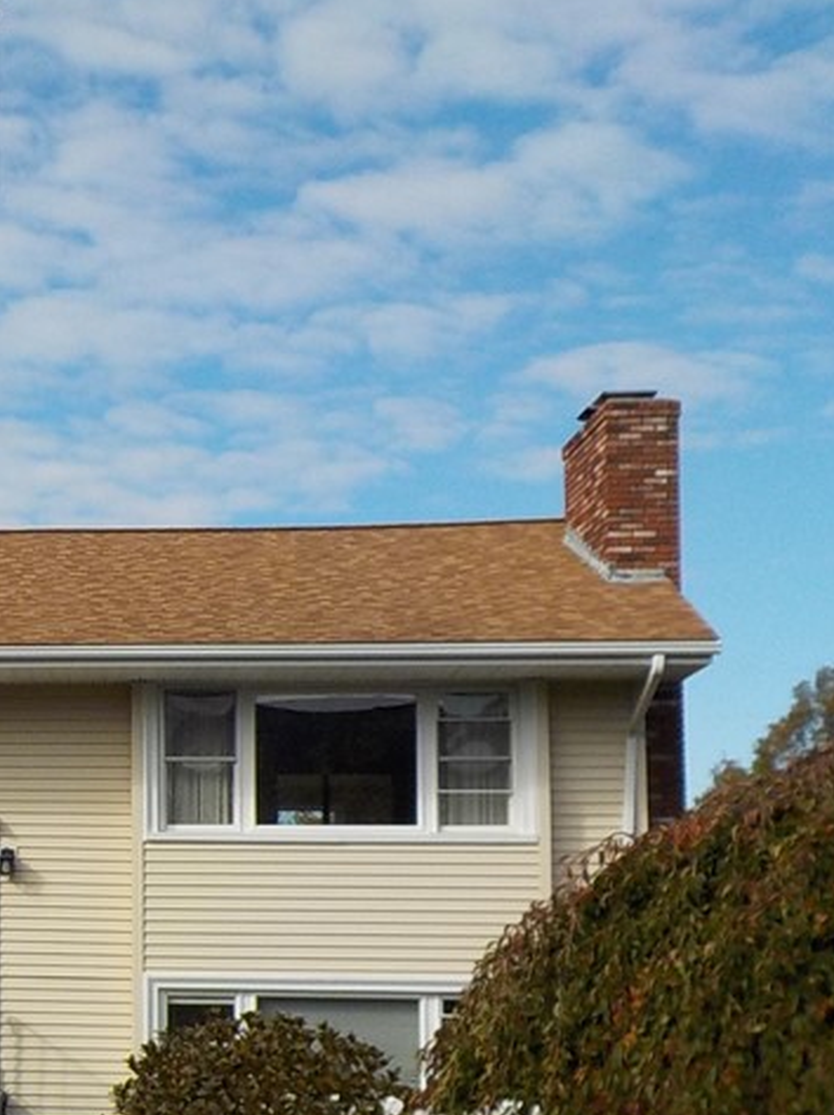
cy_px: 731
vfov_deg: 29.7
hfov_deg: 20.5
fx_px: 2091
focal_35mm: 65
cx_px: -269
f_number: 3.3
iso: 125
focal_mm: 4.1
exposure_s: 1/1250
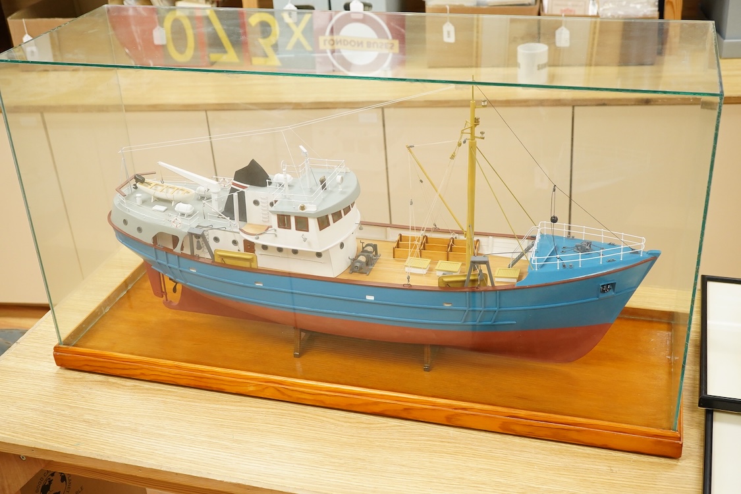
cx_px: 370
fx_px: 926
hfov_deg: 43.6
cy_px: 247
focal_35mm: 45
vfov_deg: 29.9
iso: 2000
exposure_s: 1/125
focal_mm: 30
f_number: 8
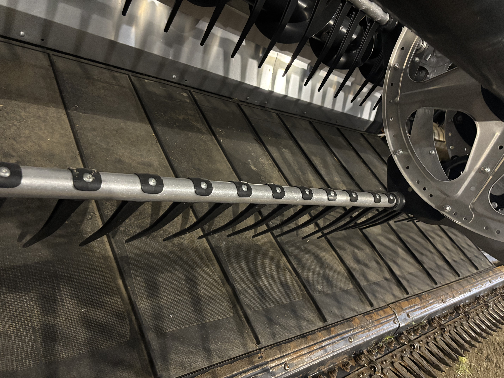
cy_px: 189
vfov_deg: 53.1
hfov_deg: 67.3
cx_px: 252
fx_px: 379
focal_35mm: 26
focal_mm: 5.96
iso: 640
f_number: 1.6
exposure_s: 1/30
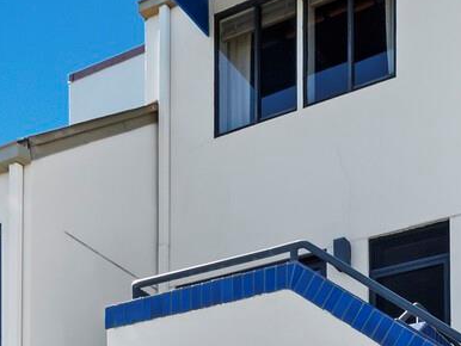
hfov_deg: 31.6
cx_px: 417
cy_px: 662
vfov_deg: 18.3
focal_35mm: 58
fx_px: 773
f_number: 13
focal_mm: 7
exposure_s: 1/80
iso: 320
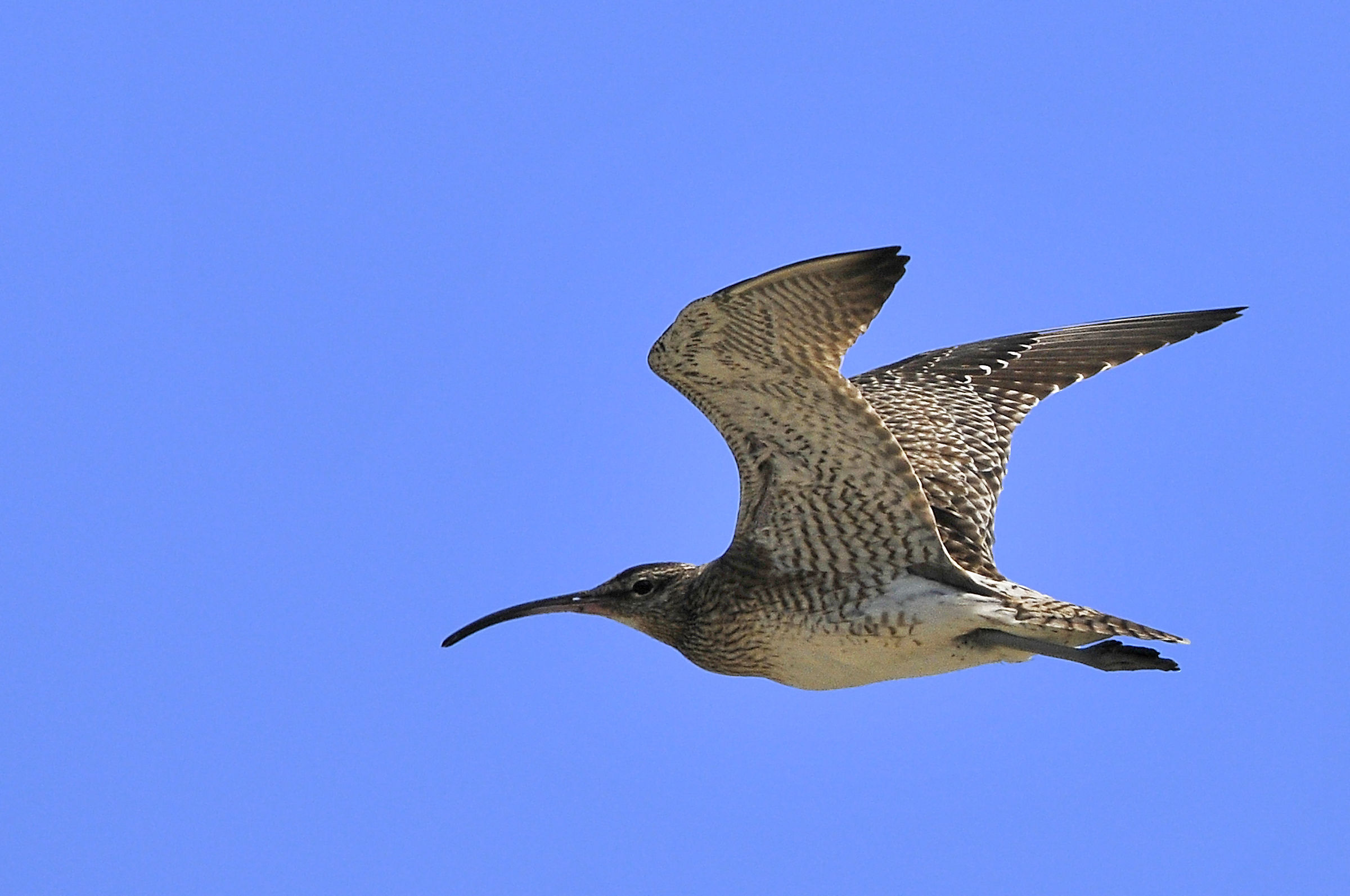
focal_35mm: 630
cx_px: 675
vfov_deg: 2.2
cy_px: 448
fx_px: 23596
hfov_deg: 3.3
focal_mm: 420
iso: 400
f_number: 7.1
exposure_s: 1/3200
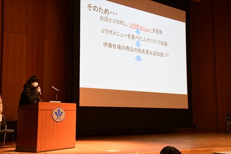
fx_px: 327
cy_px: 77
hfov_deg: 38.9
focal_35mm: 51
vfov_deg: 26.5
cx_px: 116
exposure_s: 1/100
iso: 8000
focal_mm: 34
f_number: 7.1
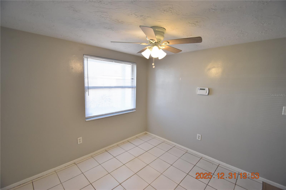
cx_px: 143
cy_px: 95
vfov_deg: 77.3
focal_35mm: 15
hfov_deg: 100.4
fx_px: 119
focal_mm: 10
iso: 800
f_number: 3.5
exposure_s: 1/180
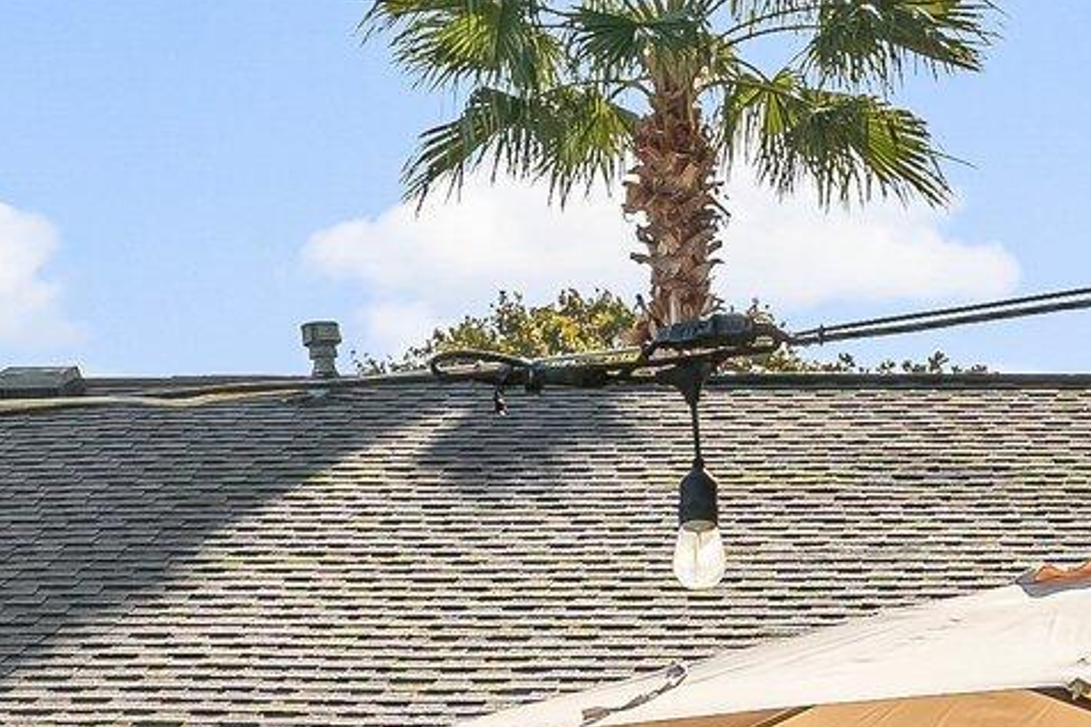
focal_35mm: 129
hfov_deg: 15.6
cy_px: 1368
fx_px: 3908
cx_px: 1132
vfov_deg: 10.0
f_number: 8
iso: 100
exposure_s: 1/125
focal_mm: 20
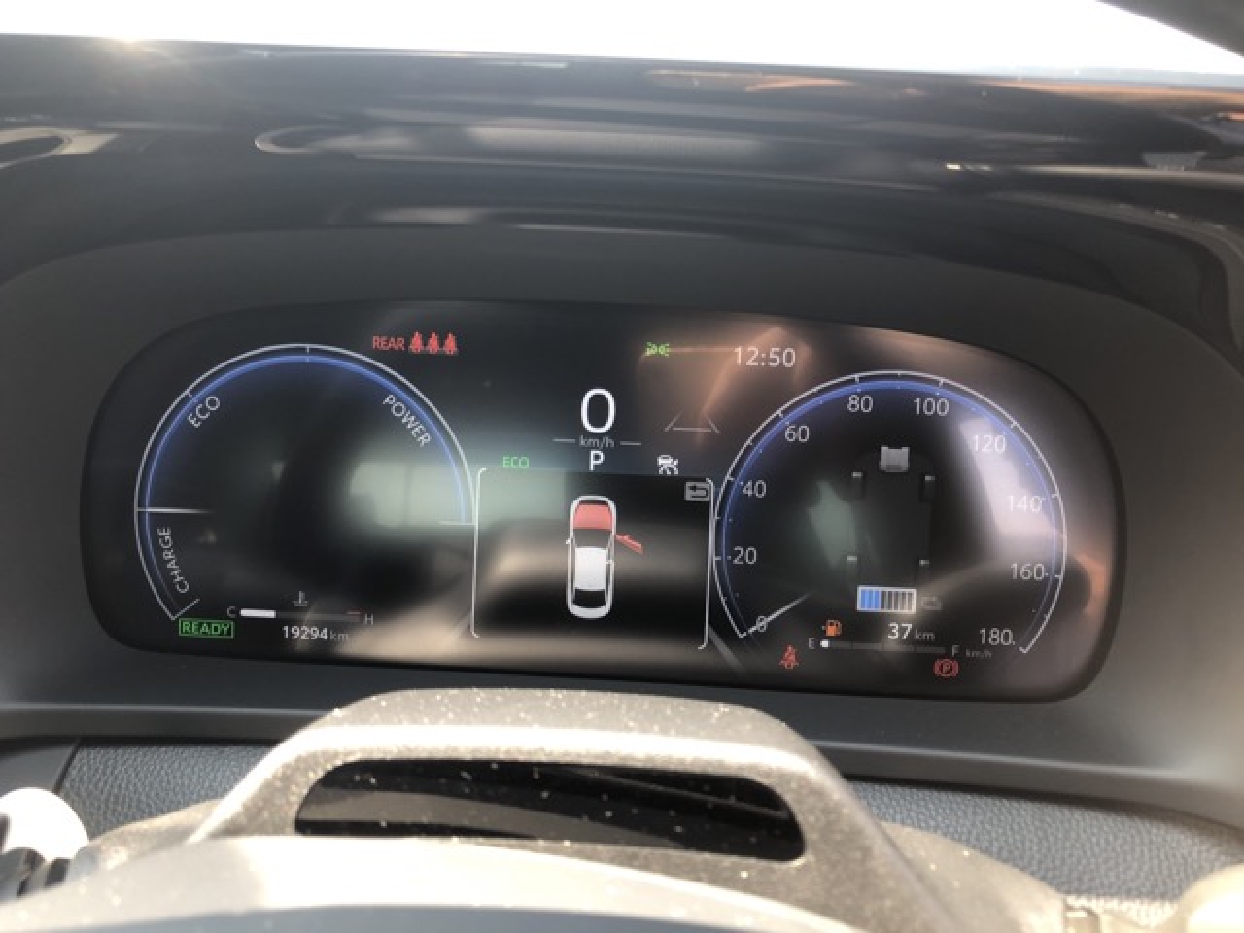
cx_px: 622
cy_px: 466
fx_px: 1006
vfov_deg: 49.7
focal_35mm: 28
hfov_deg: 63.4
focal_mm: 3.99
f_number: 1.8
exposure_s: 1/45
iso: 25
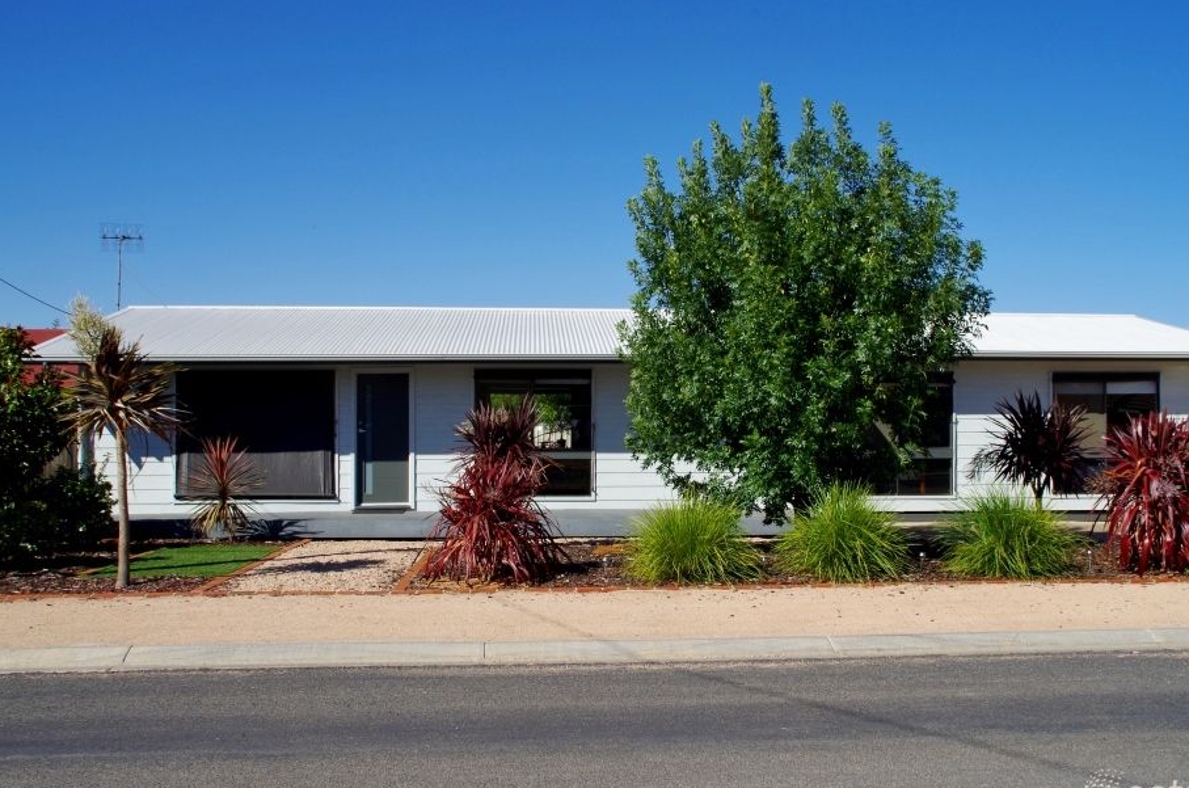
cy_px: 408
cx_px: 632
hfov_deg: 54.5
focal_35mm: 35
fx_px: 1154
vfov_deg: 37.7
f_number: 10
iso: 100
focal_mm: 21
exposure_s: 1/180
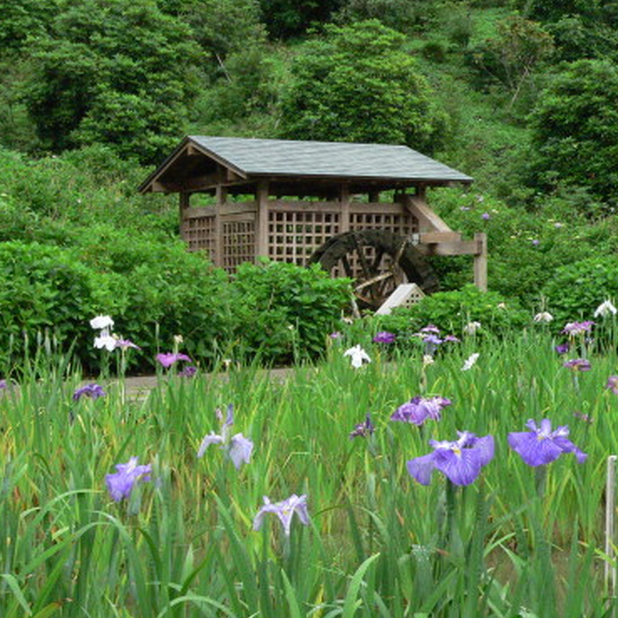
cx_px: 209
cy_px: 309
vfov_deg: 21.9
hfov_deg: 21.8
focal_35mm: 79
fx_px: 1596
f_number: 5.6
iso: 400
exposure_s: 1/1000
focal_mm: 11
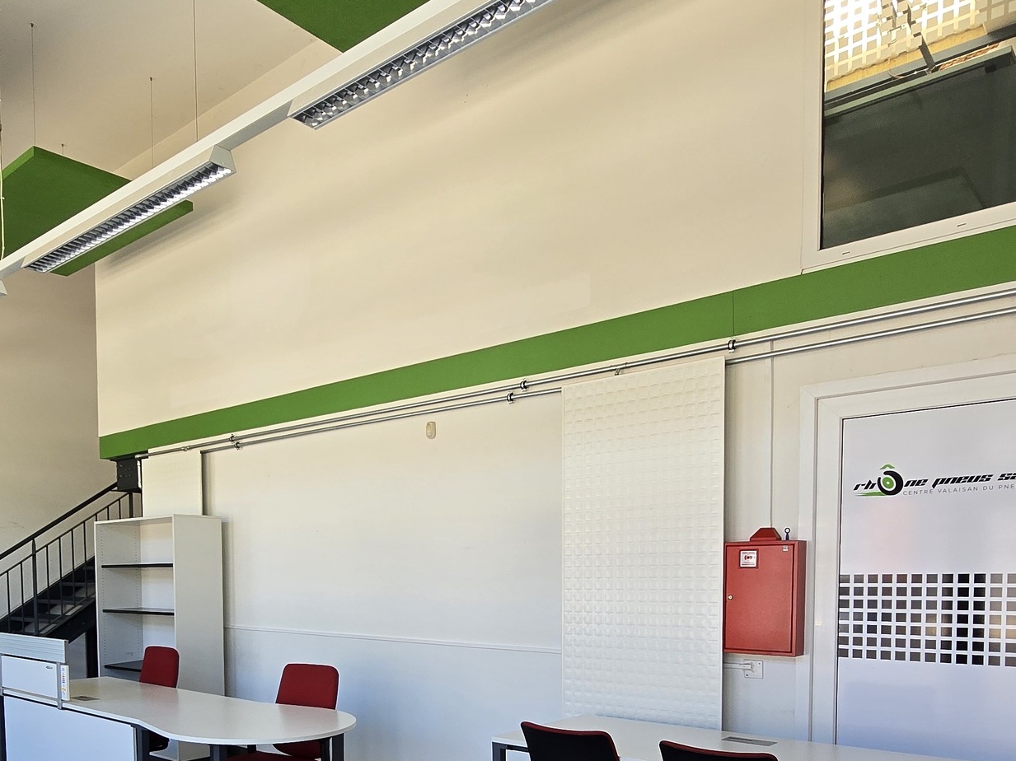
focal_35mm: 27
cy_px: 614
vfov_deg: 48.3
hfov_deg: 64.2
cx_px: 367
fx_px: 792
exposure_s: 1/100
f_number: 2.2
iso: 50
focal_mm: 2.2
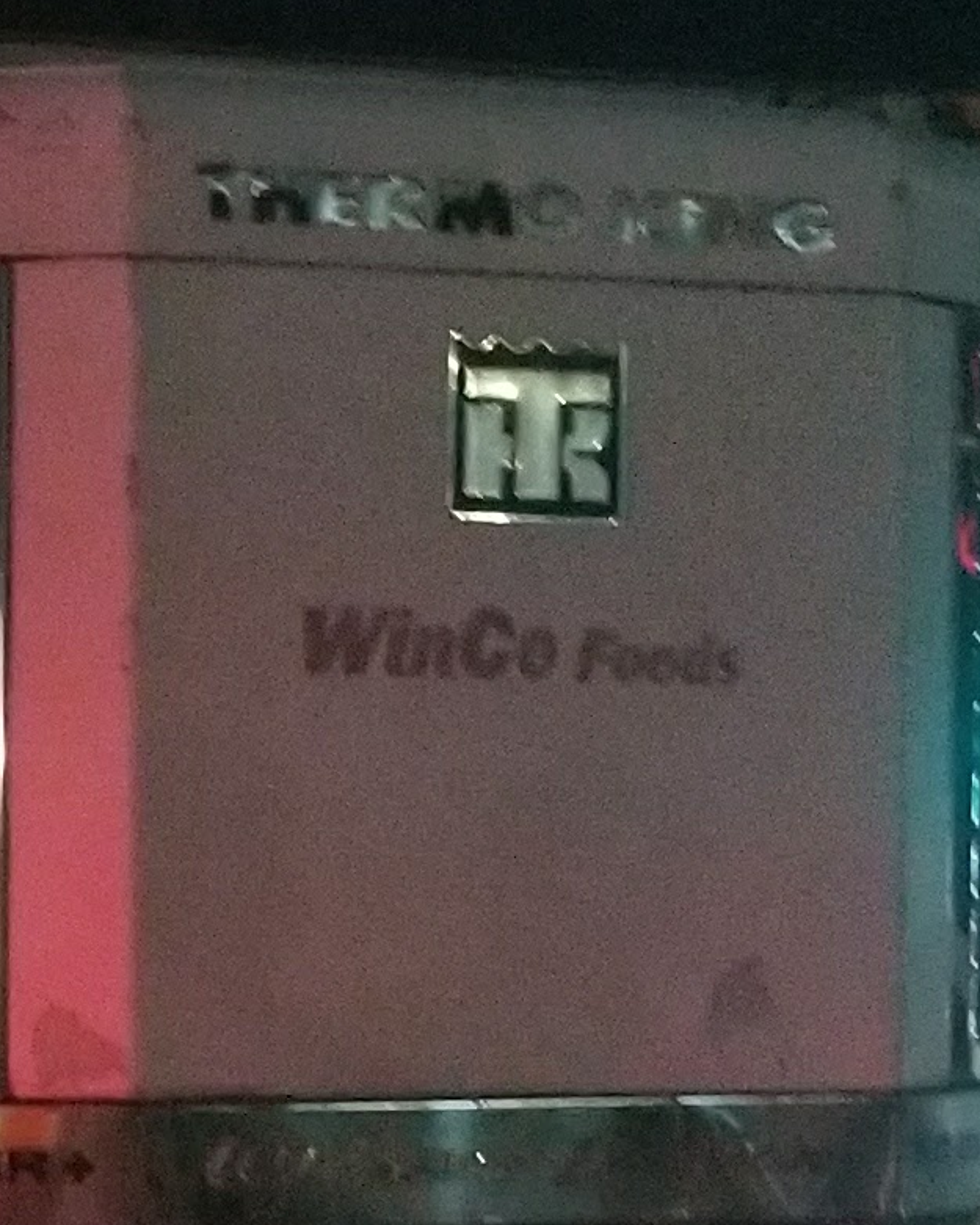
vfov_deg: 14.5
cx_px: -590
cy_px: 1117
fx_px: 4749
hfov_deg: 11.2
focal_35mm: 131
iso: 640
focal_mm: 4.25
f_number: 1.7
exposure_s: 1/30
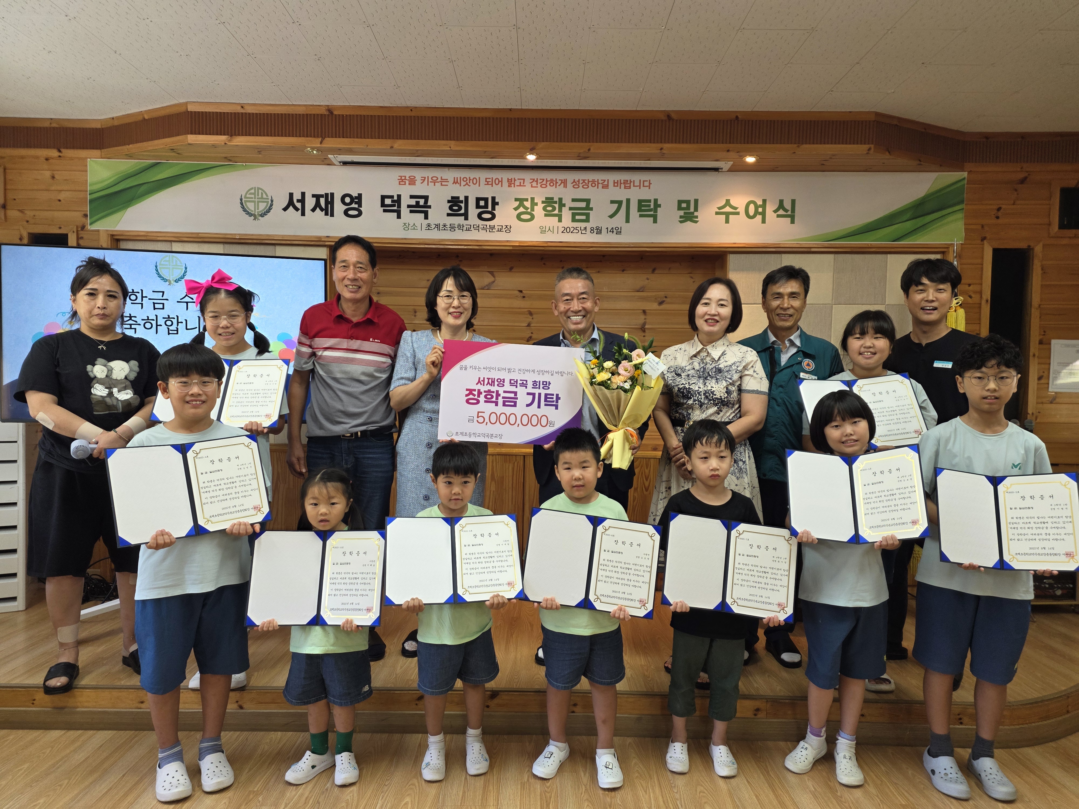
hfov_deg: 73.9
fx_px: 717
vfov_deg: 58.9
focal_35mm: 23
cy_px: 404
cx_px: 540
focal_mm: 6.3
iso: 100
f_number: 1.7
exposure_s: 1/120
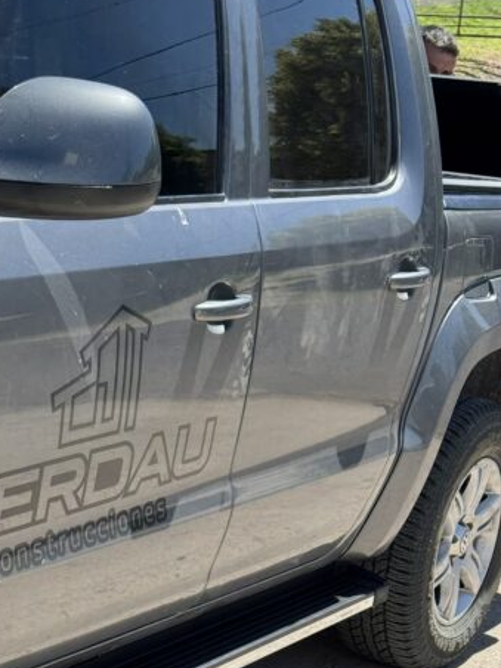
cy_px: 523
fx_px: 1640
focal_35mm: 85
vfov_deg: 22.7
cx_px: 71
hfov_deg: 17.2
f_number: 1.78
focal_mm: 6.76
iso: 64
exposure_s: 1/3096
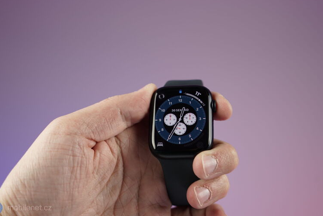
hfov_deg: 38.2
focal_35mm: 52
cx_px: 164
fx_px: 467
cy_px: 100
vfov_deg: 26.0
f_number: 4
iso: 160
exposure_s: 1/50
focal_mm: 47
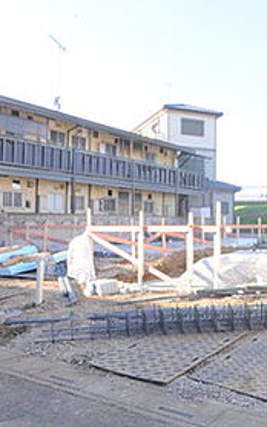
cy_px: 204
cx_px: 218
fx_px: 395
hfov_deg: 35.9
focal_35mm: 34
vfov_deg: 56.7
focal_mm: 10
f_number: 4
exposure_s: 1/60
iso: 720
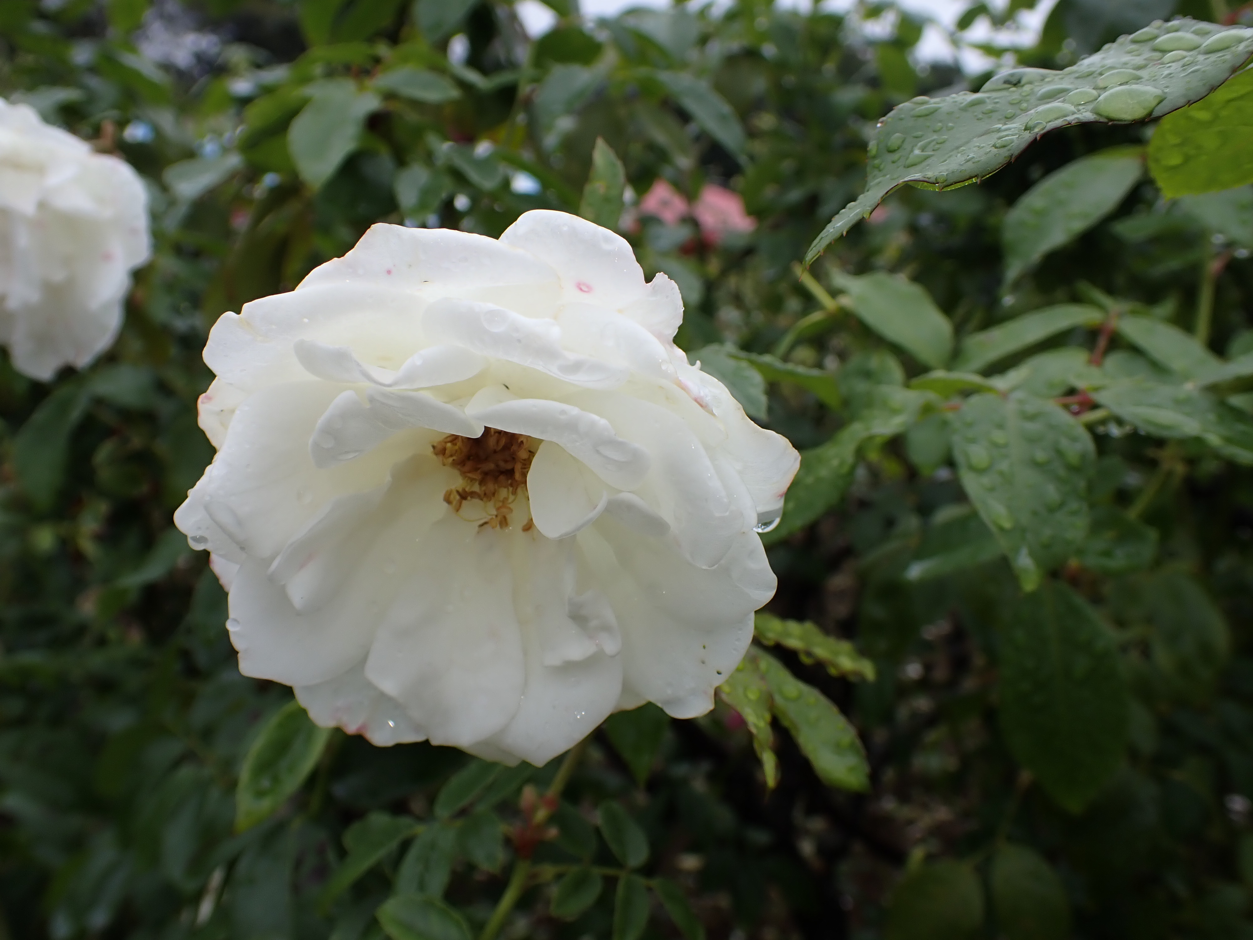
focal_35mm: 30
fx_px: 1086
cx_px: 626
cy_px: 470
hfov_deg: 60.0
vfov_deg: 46.8
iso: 100
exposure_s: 1/320
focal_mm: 5.4
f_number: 3.2
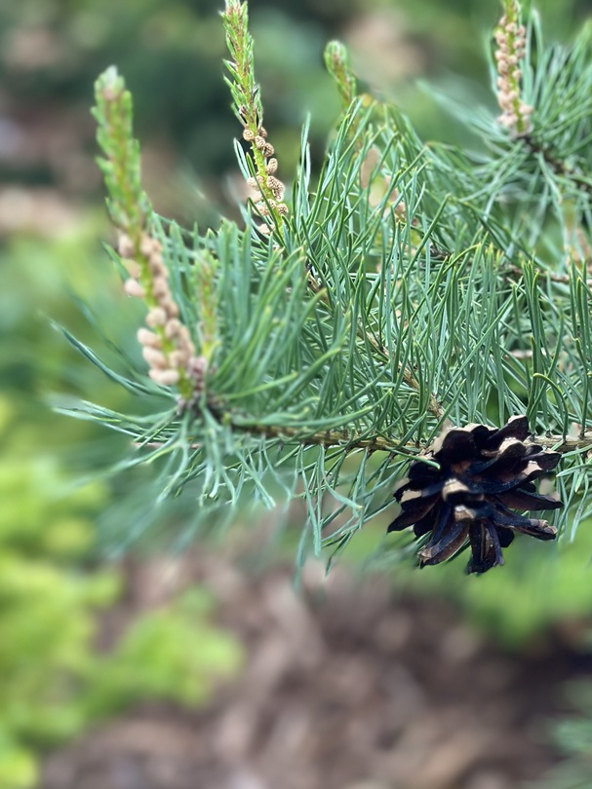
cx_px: 504
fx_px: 1894
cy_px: 394
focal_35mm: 83
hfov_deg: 17.6
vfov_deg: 23.6
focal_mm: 6.86
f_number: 1.78
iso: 80
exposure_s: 1/389
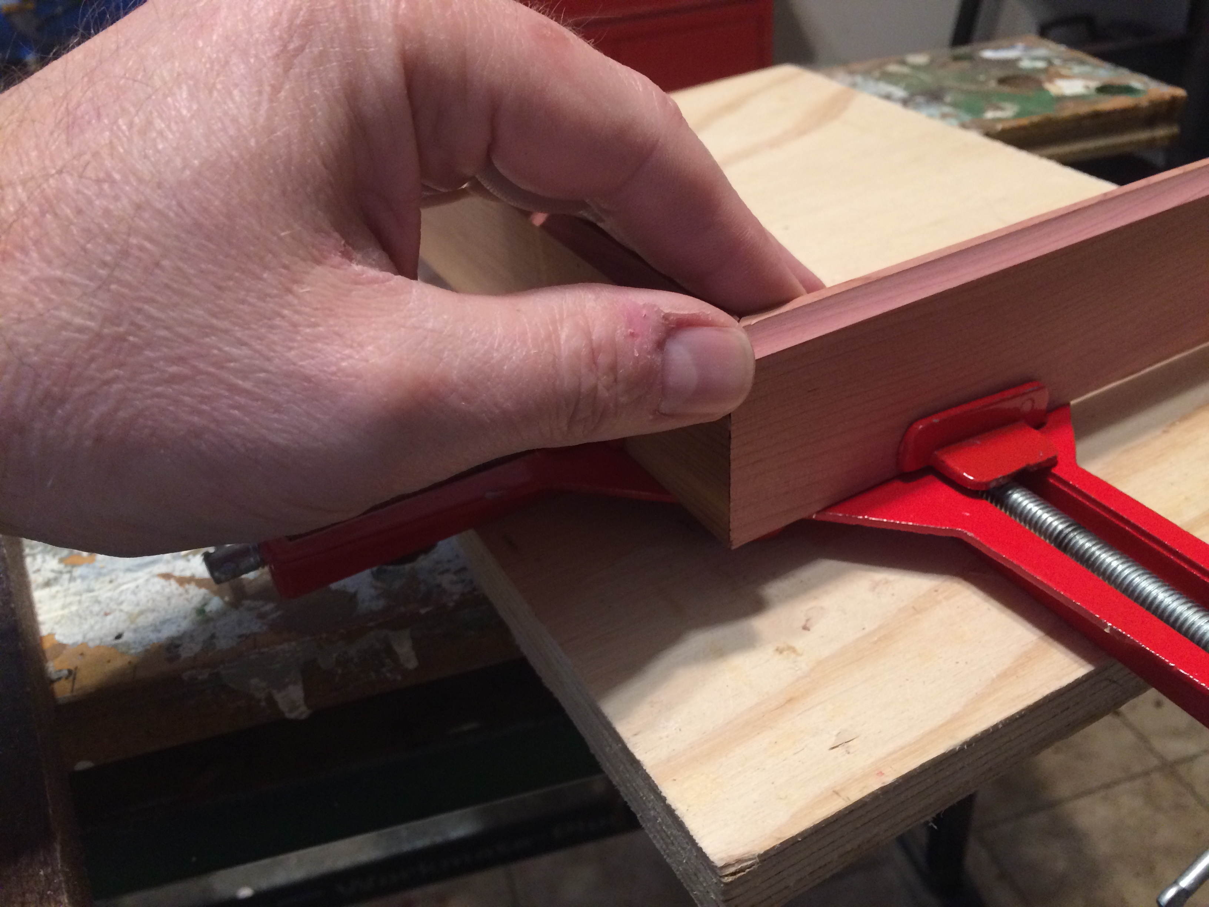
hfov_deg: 61.7
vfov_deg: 48.2
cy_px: 454
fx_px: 1013
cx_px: 604
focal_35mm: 29
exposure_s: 1/30
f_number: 2.2
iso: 125
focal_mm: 4.15
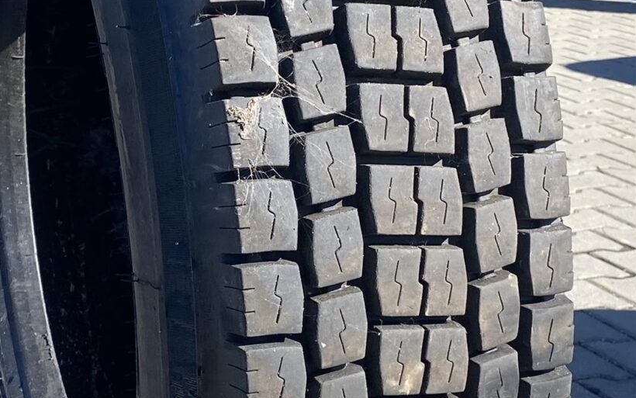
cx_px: 334
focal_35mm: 86
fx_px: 1491
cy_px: 158
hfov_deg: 24.1
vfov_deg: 15.2
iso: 32
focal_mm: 4.25
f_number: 1.8
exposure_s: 1/1157
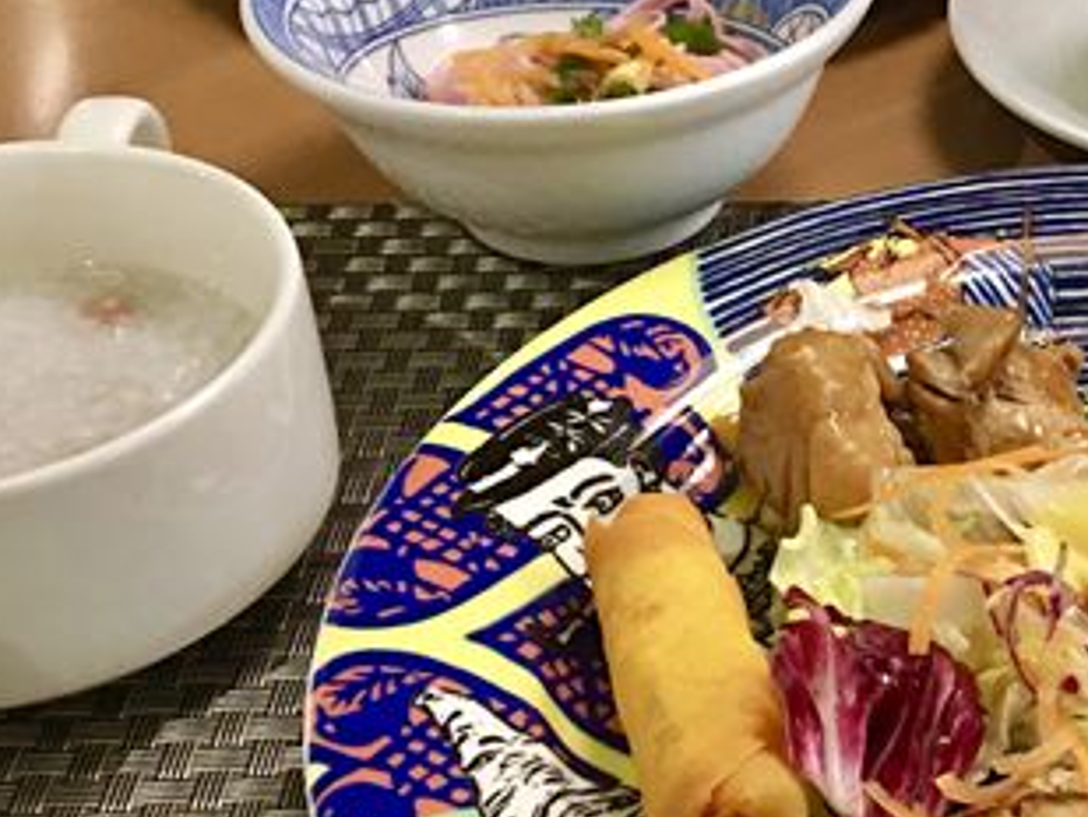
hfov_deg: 24.7
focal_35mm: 75
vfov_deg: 19.6
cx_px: 1106
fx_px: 2358
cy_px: 338
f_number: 2.2
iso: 64
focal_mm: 4.15
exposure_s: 1/4
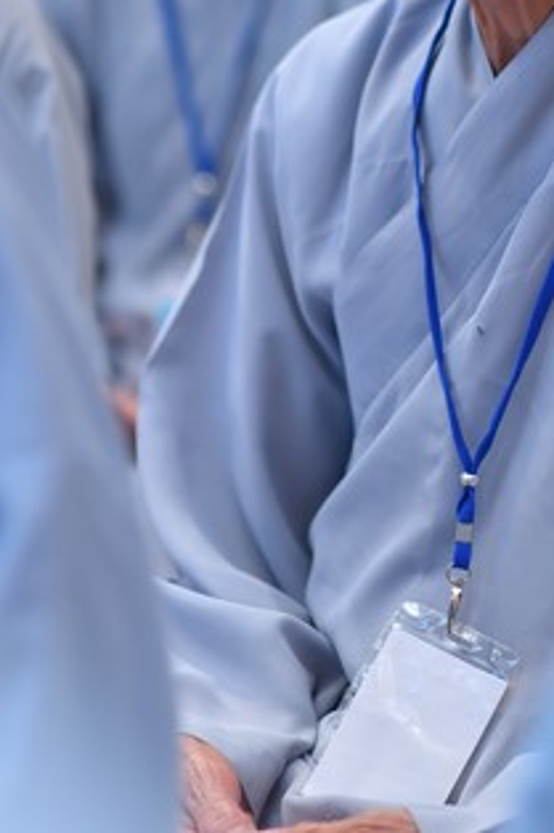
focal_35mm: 176
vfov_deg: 11.6
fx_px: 4067
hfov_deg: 7.8
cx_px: 359
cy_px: 5
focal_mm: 85
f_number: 2.8
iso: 400
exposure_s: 1/80
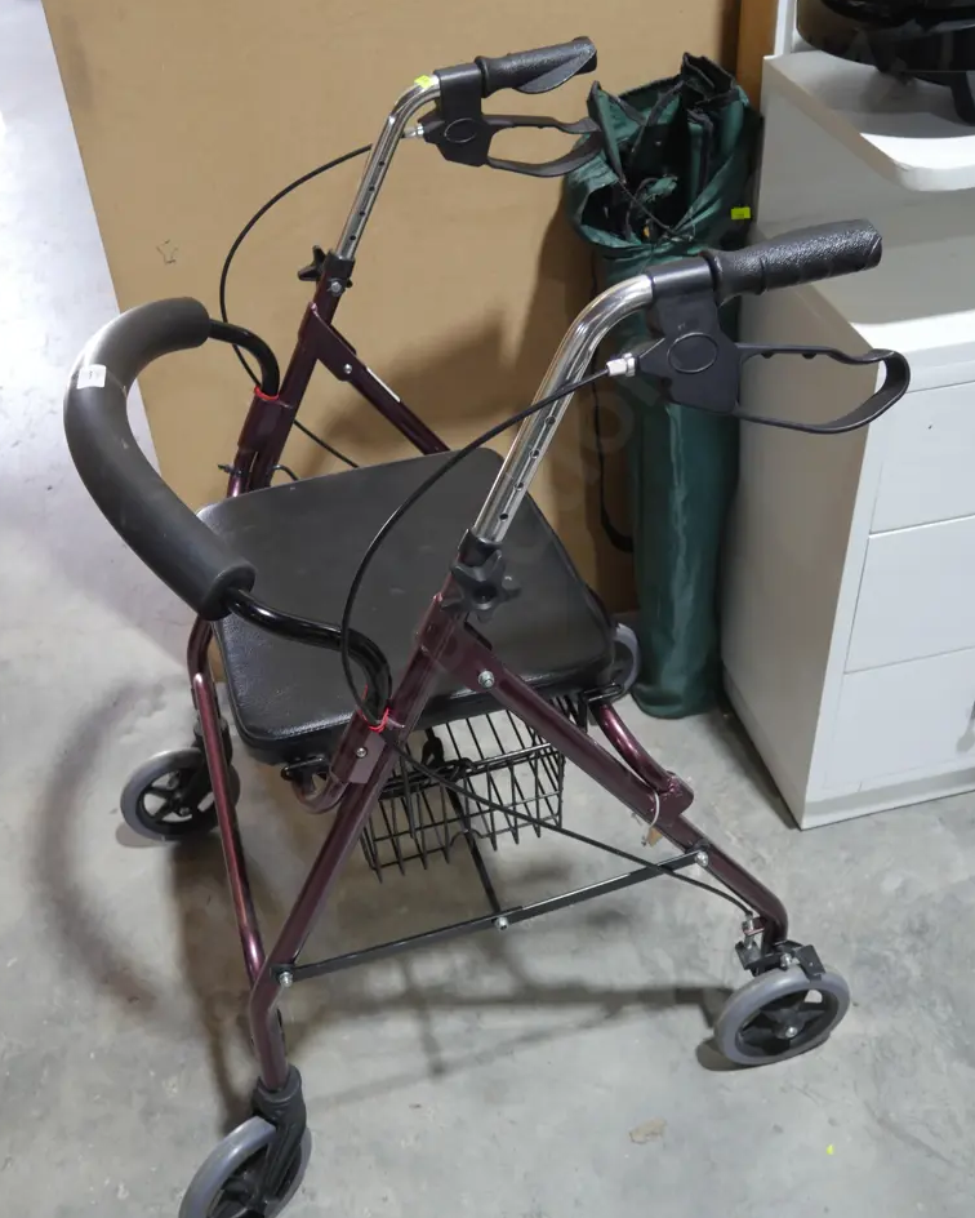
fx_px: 1298
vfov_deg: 50.2
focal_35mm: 36
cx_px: 487
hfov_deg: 41.2
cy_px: 575
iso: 320
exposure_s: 1/60
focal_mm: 17
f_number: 4
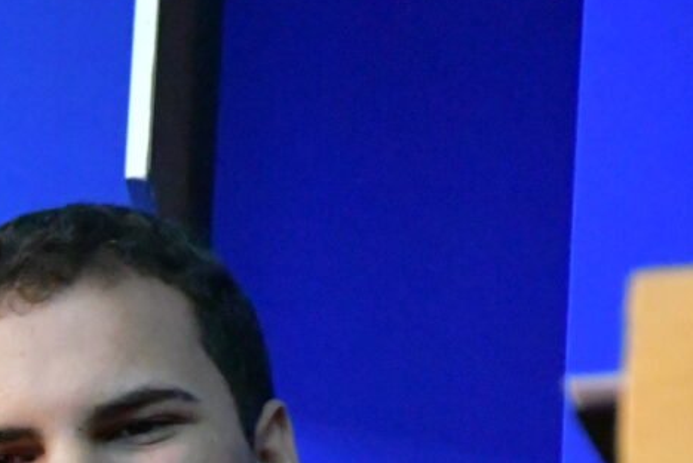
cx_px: -598
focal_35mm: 460
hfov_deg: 4.4
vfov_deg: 3.0
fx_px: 8860
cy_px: 929
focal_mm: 75
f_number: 5
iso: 11400
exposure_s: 1/125
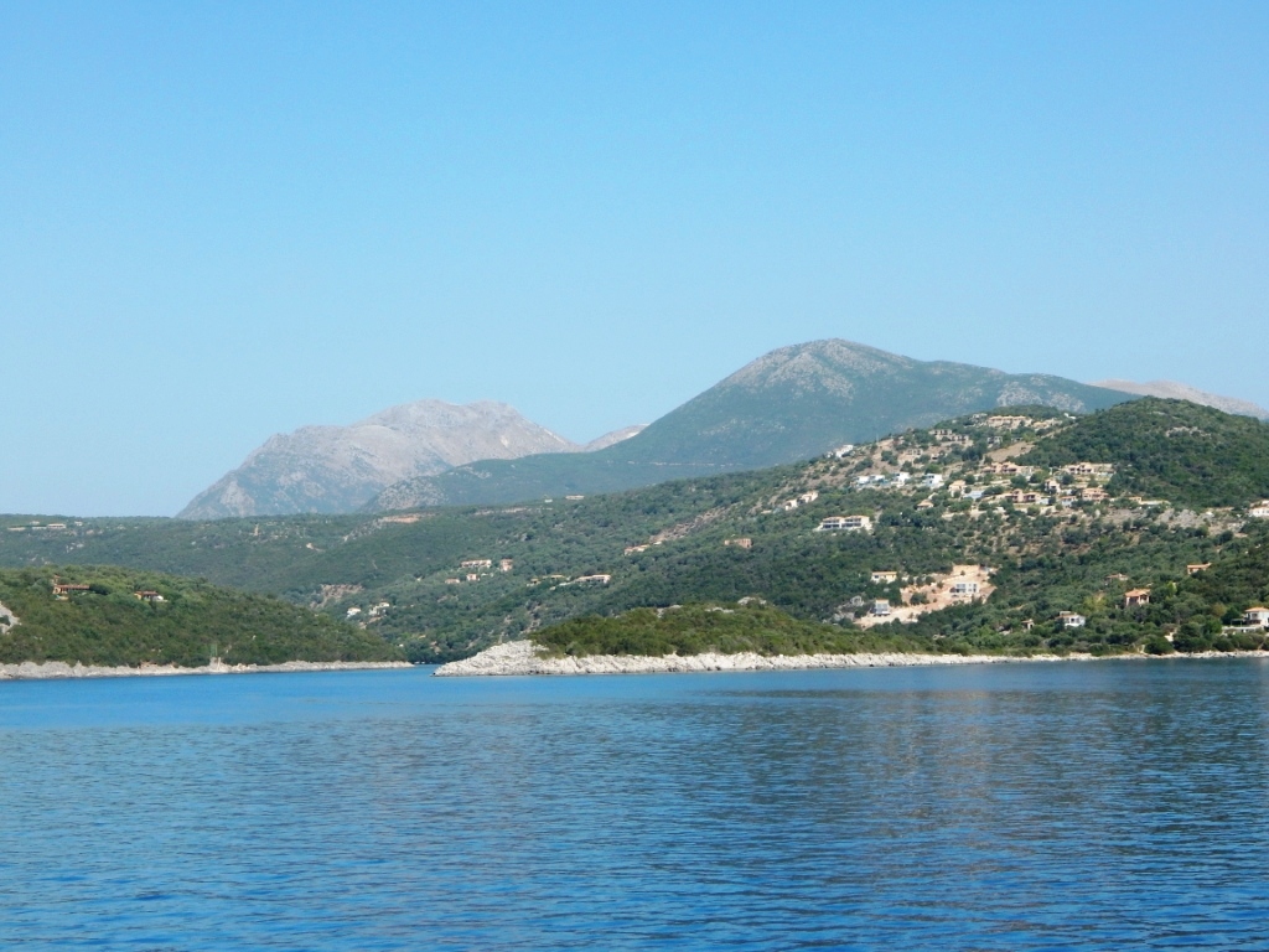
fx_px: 2529
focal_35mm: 69
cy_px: 476
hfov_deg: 28.2
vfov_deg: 21.3
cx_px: 634
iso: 125
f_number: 4.1
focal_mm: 12.3
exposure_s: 1/1250
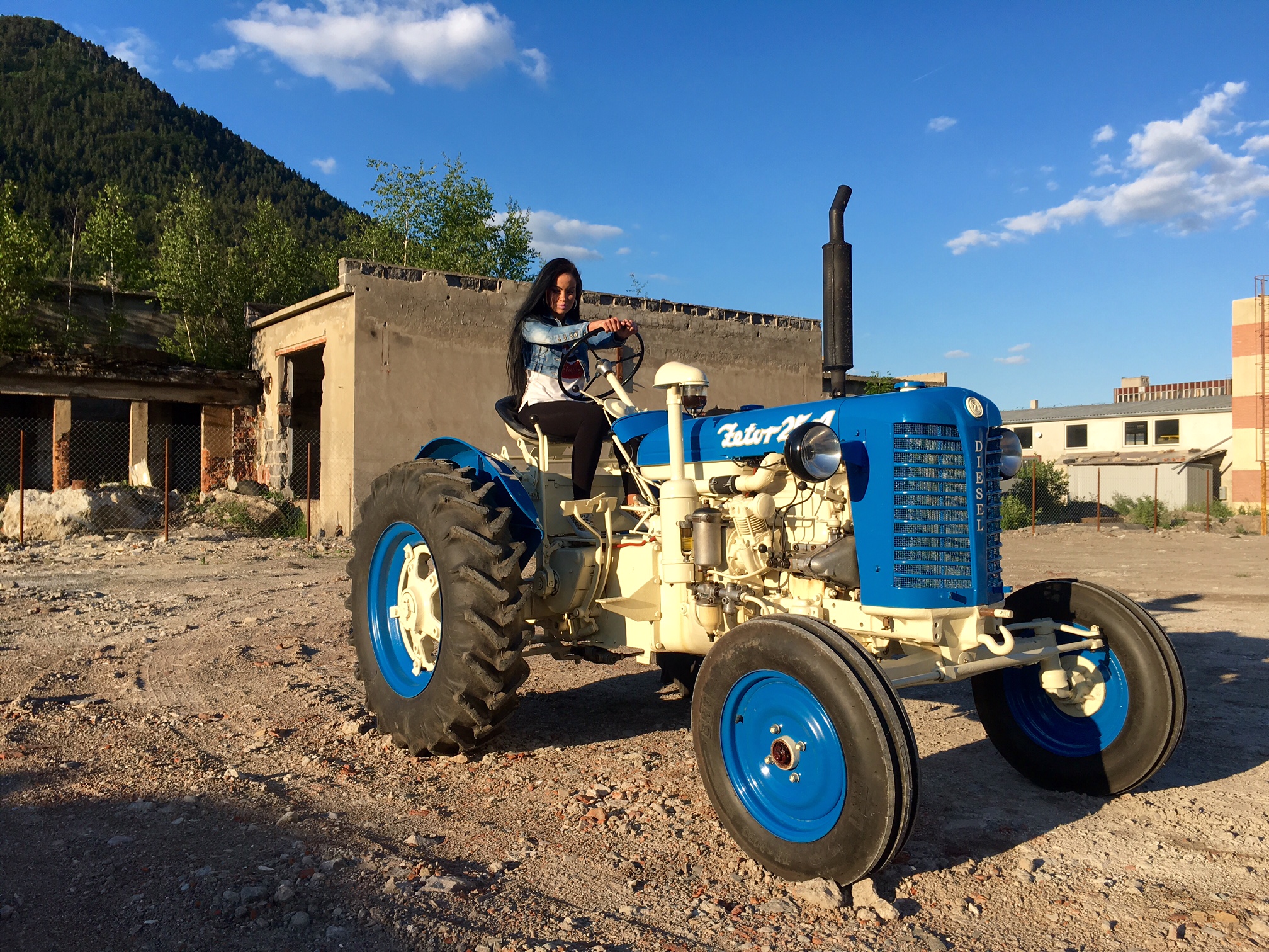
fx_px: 1063
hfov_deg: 61.7
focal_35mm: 29
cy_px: 476
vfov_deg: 48.2
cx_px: 634
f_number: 2.2
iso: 25
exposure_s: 1/1083
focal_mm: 4.15
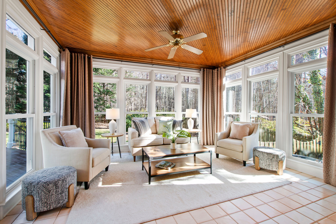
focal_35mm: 15
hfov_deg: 100.4
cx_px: 168
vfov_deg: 77.3
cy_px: 112
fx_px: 140
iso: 100
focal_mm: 10
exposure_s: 1/5
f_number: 8
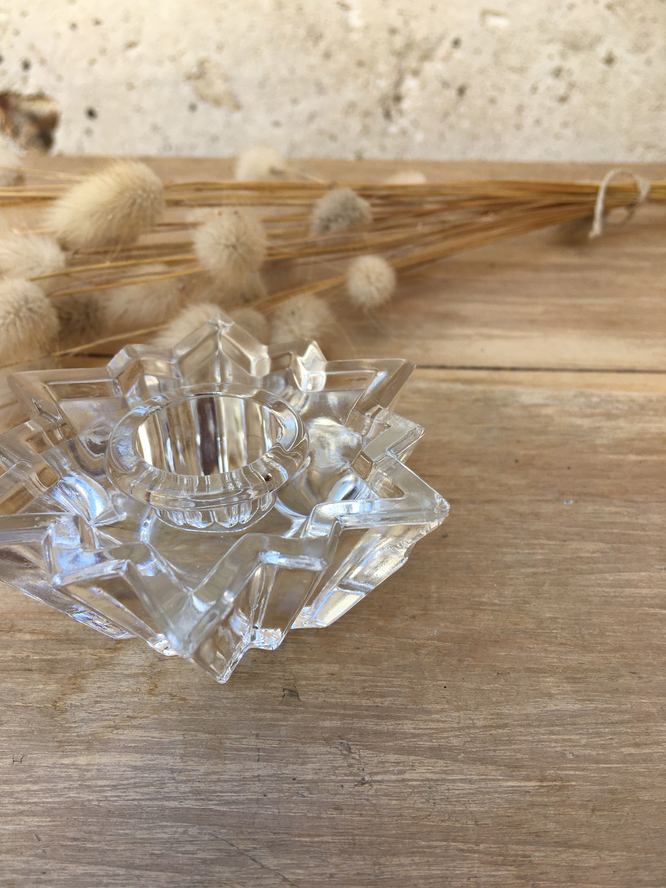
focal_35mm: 29
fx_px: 744
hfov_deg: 48.2
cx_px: 333
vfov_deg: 61.7
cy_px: 444
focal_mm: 4.15
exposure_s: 1/314
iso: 25
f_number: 2.2
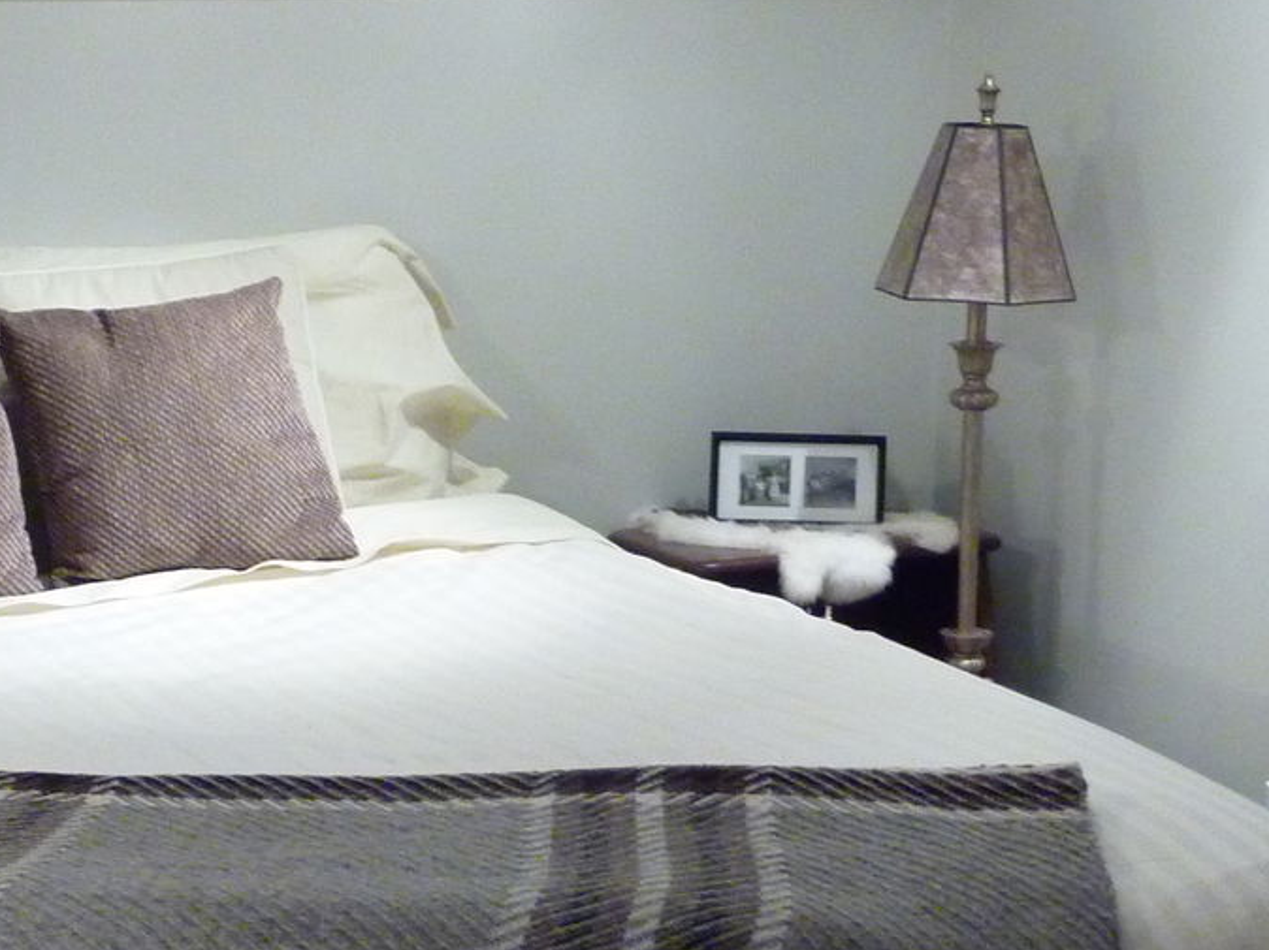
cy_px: 621
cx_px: 459
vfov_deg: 19.3
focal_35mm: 76
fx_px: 2785
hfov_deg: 25.6
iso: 400
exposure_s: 1/13
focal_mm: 5.3
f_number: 3.5
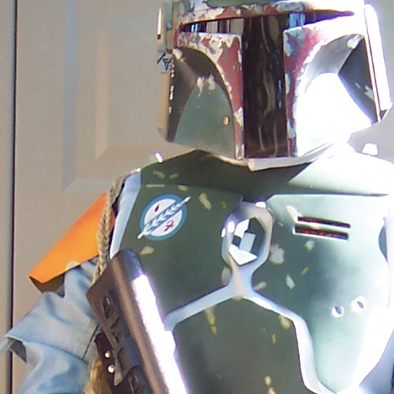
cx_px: 172
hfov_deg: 13.1
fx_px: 1713
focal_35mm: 133
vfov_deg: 12.6
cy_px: 556
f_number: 2.8
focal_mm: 5.6
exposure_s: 1/90
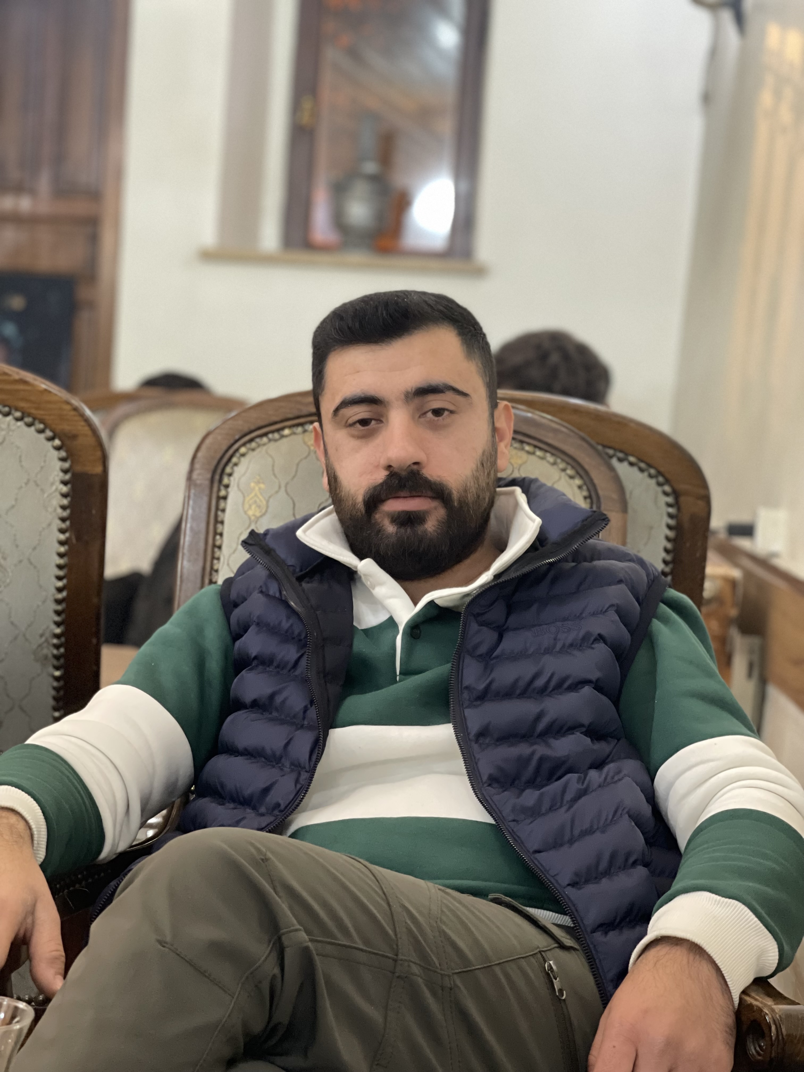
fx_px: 1982
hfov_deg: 22.9
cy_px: 536
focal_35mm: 64
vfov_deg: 30.3
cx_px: 402
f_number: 2.2
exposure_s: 1/14
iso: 640
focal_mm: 7.5
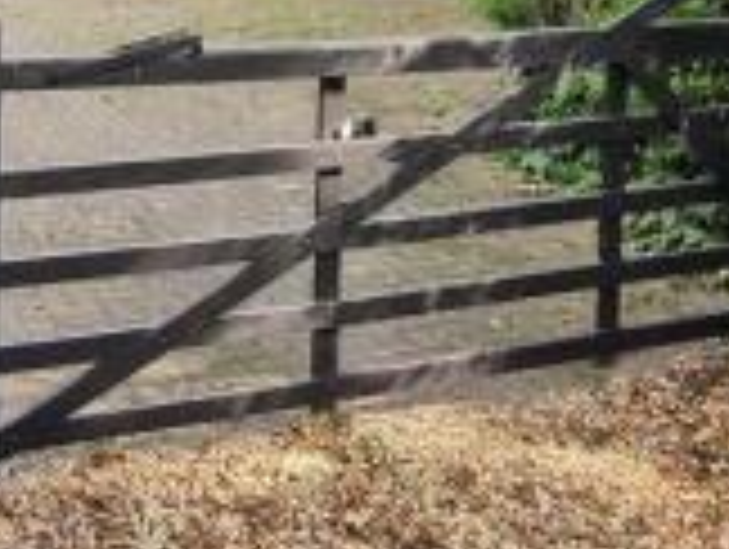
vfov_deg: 21.9
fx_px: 1287
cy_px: -151
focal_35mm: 61
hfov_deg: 30.9
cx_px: 146
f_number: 2.2
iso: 100
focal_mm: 2.26
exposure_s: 1/100
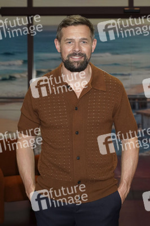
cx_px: 75
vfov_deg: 29.3
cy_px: 113
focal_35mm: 69
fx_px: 432
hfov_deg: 19.7
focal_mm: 69
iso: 2000
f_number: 5.6
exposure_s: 1/100
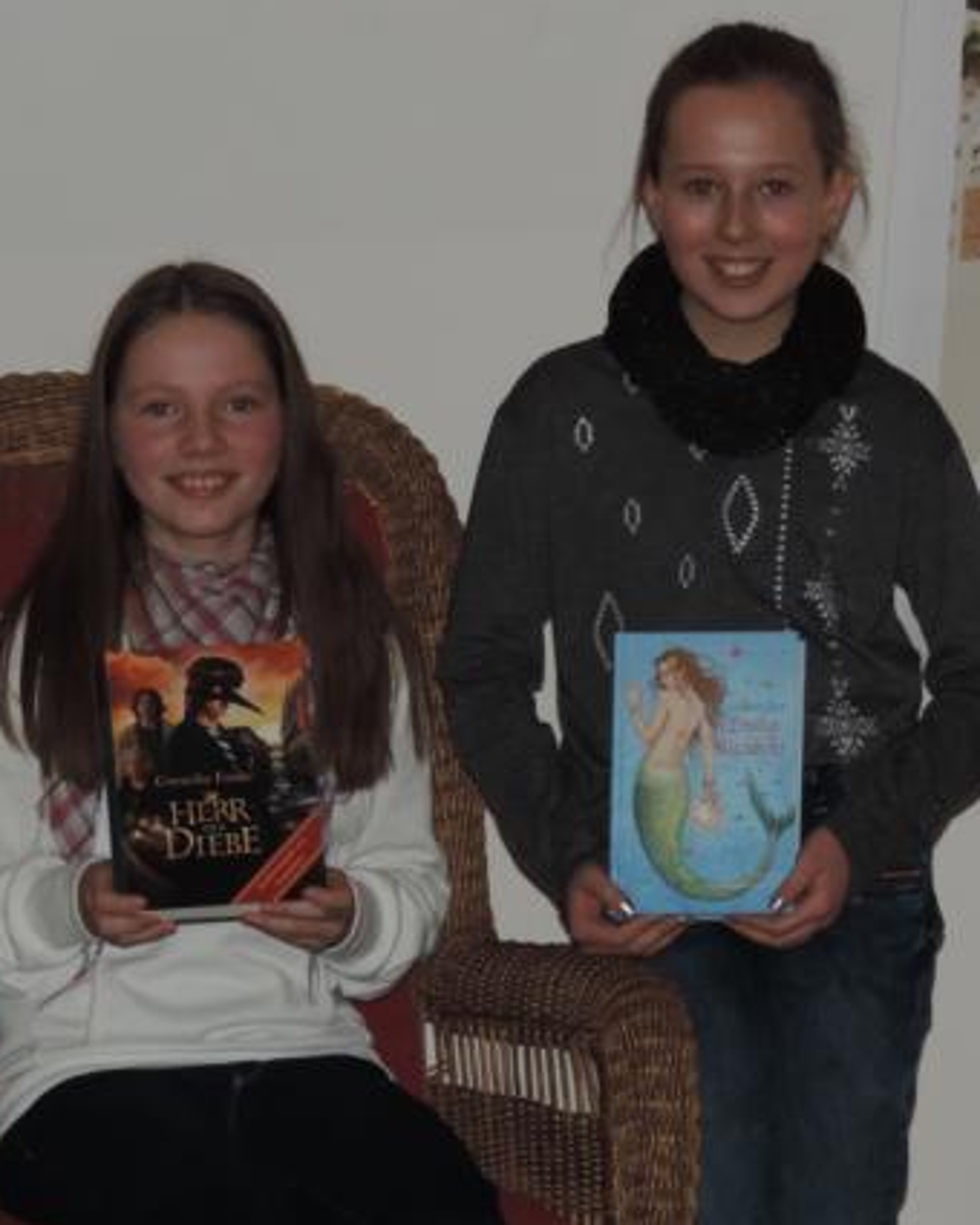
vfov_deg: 10.0
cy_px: 623
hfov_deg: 8.0
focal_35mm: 193
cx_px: 343
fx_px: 6997
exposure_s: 1/100
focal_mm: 18.7
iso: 280
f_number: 4.2
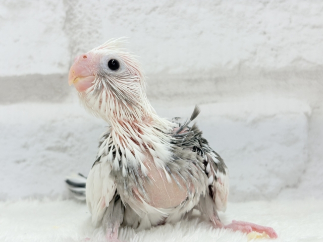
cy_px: 121
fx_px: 485
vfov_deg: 28.0
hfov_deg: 36.8
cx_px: 162
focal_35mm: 52
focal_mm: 5.96
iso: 40
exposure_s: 1/50
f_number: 1.6
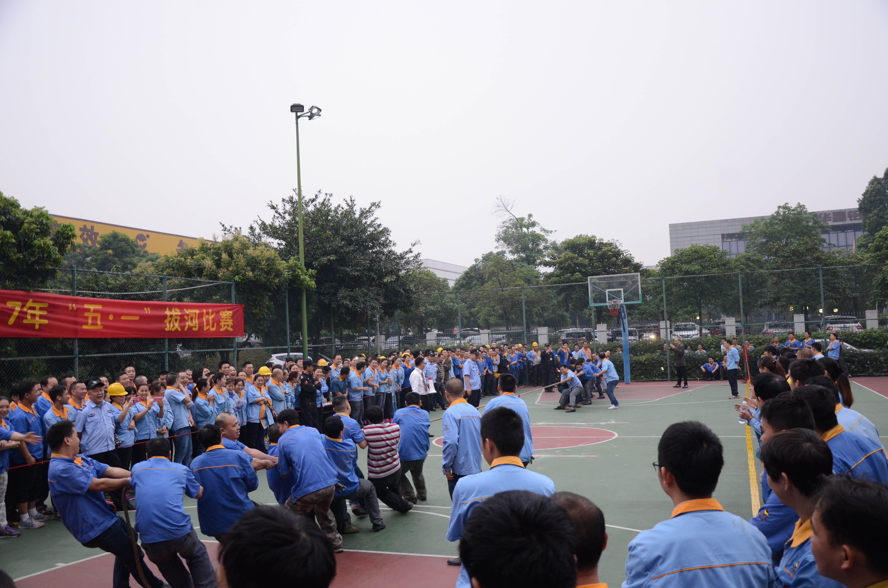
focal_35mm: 32
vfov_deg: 41.5
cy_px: 294
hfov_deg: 59.6
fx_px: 775
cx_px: 444
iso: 800
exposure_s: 1/60
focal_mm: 21
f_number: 4
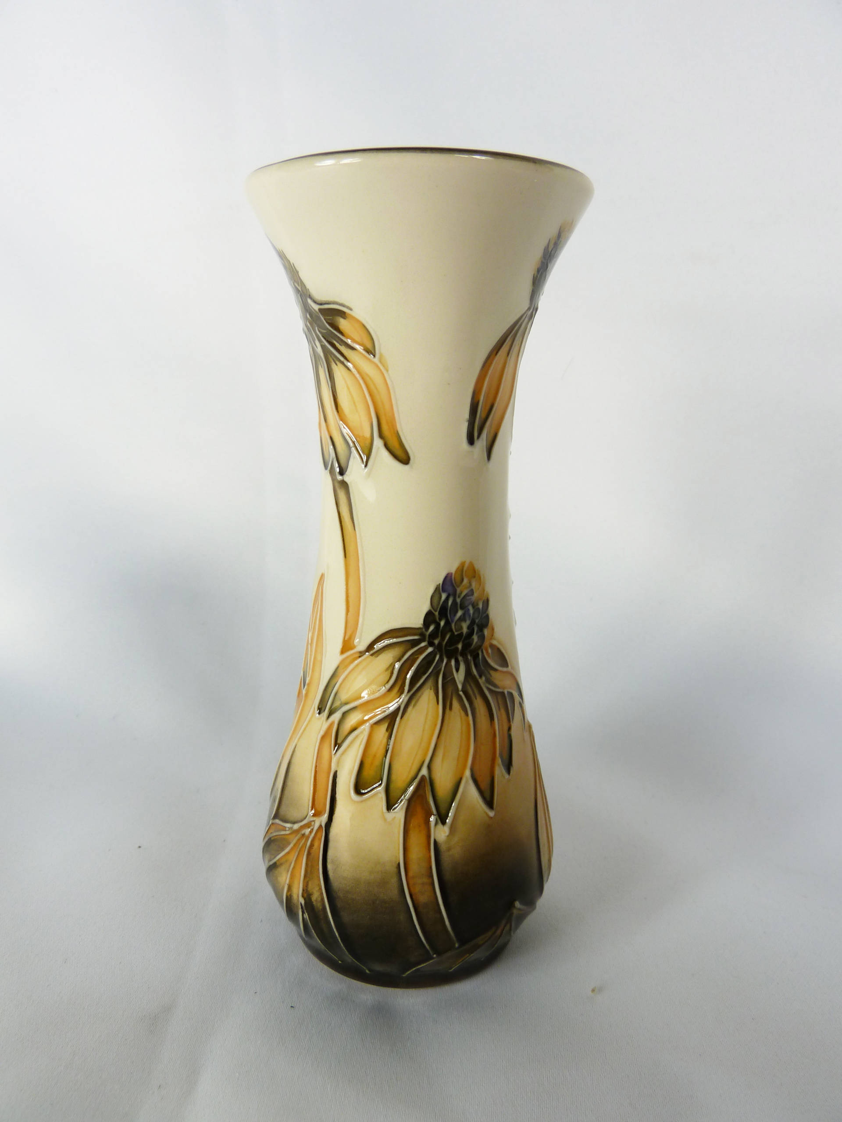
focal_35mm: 25
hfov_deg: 54.9
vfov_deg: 69.4
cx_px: 421
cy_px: 561
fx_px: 811
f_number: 4
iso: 80
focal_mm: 4.1
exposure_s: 1/100
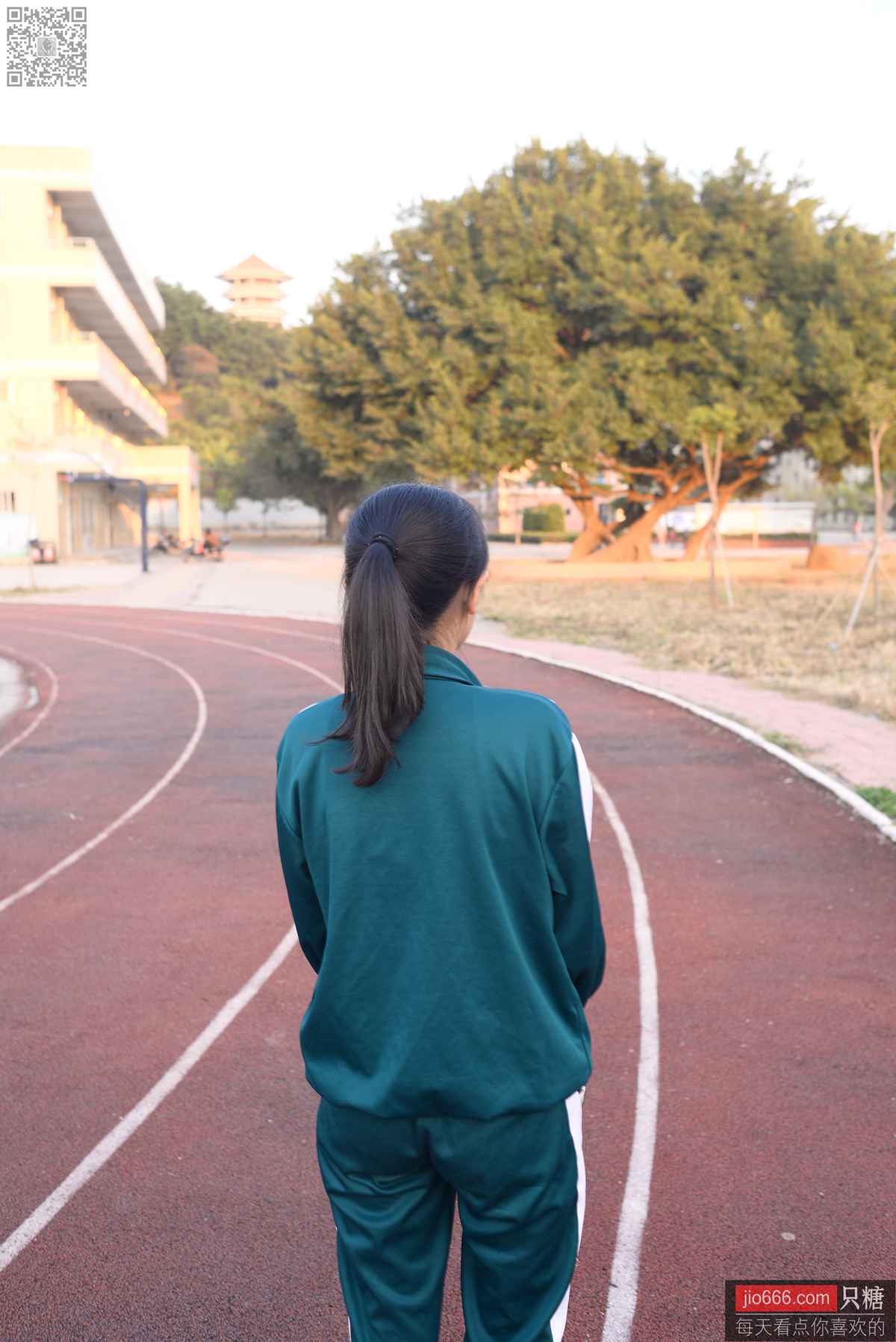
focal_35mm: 35
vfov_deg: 54.4
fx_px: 1306
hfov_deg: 37.9
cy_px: 671
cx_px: 448
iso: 100
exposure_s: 1/30
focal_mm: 35
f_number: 5.6
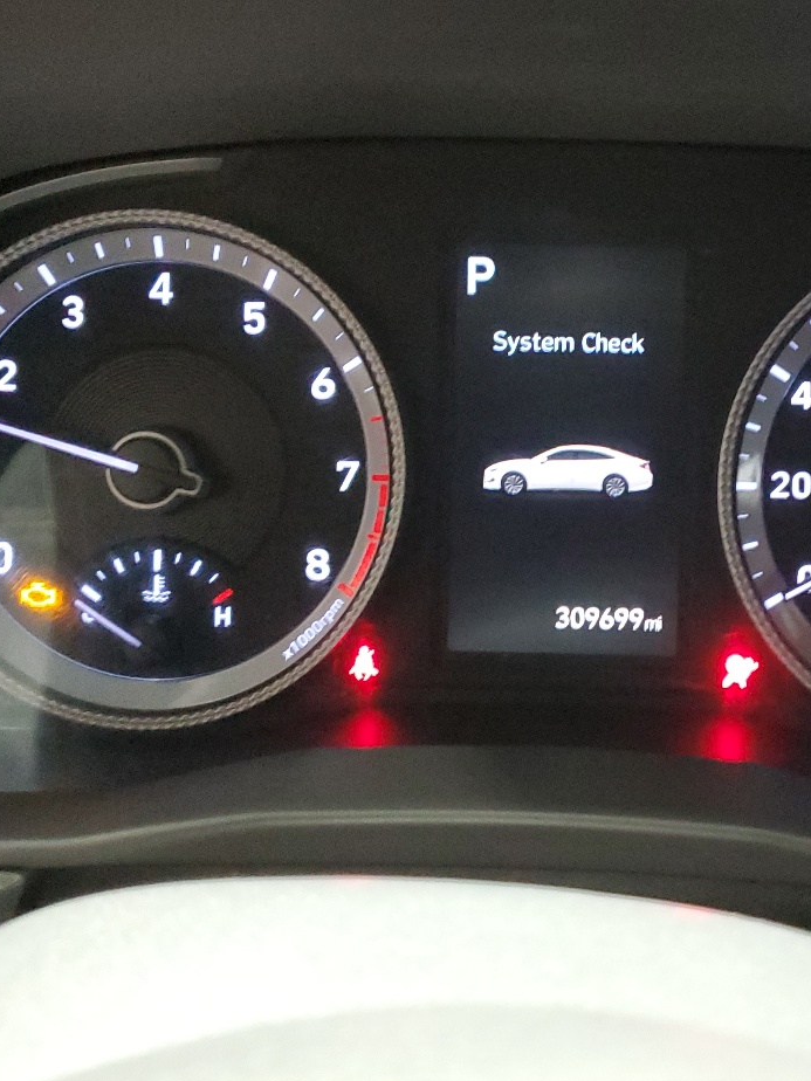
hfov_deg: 31.4
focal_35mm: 45
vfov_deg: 42.0
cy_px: 477
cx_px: 644
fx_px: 1406
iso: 518
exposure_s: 1/15
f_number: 1.5
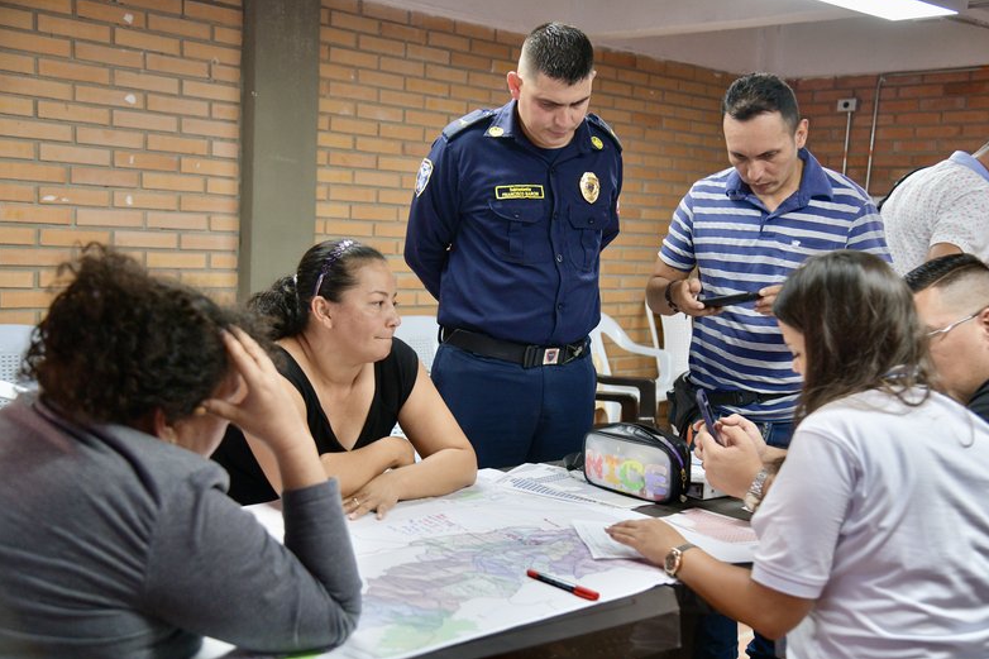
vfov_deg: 29.9
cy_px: 326
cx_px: 503
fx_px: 1236
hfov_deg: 43.6
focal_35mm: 45
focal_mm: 44
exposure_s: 1/125
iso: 1250
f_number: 4
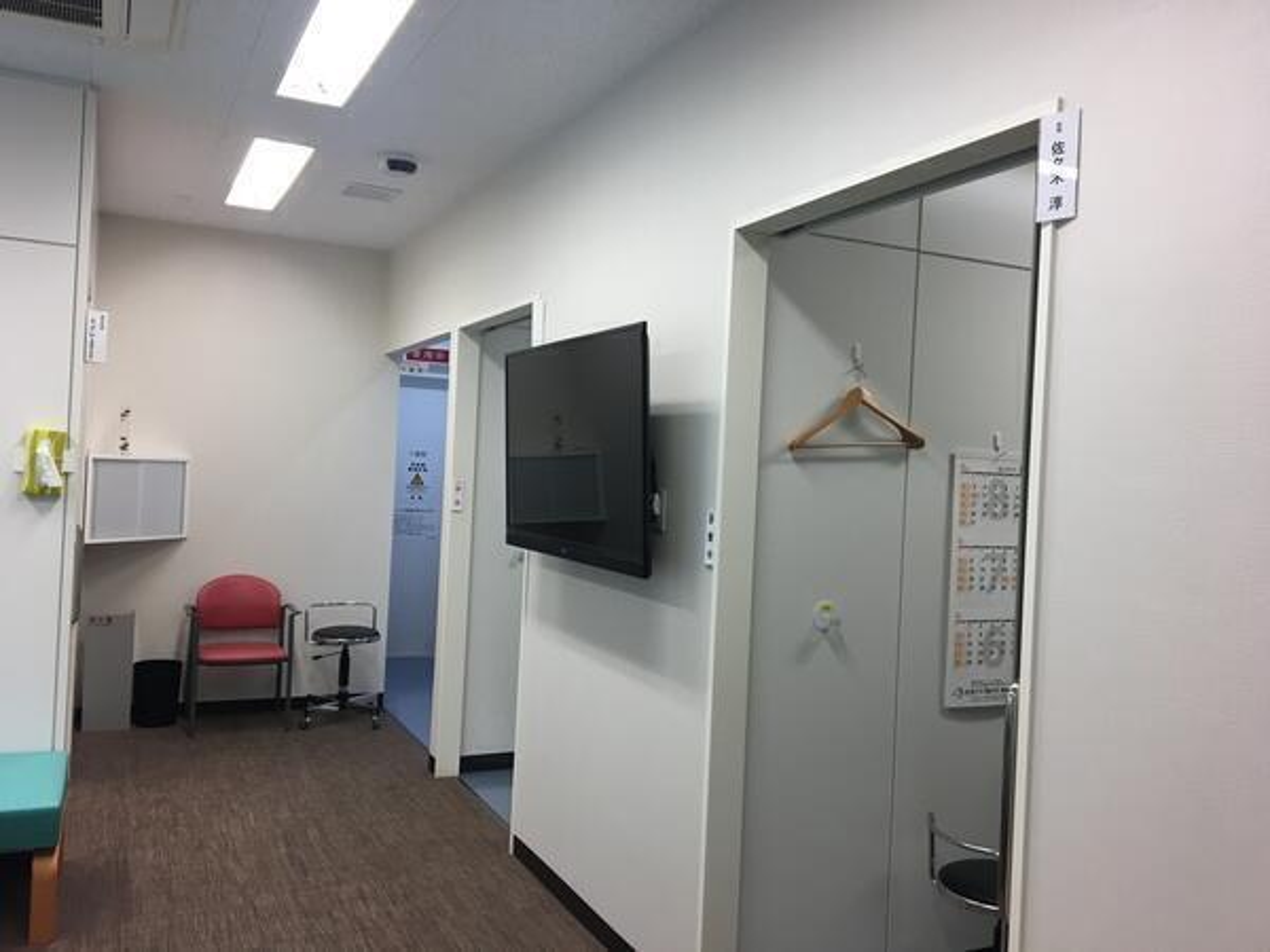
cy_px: 476
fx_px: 1064
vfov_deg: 48.2
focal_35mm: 29
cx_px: 635
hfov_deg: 61.7
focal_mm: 4.15
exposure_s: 1/40
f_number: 2.2
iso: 25
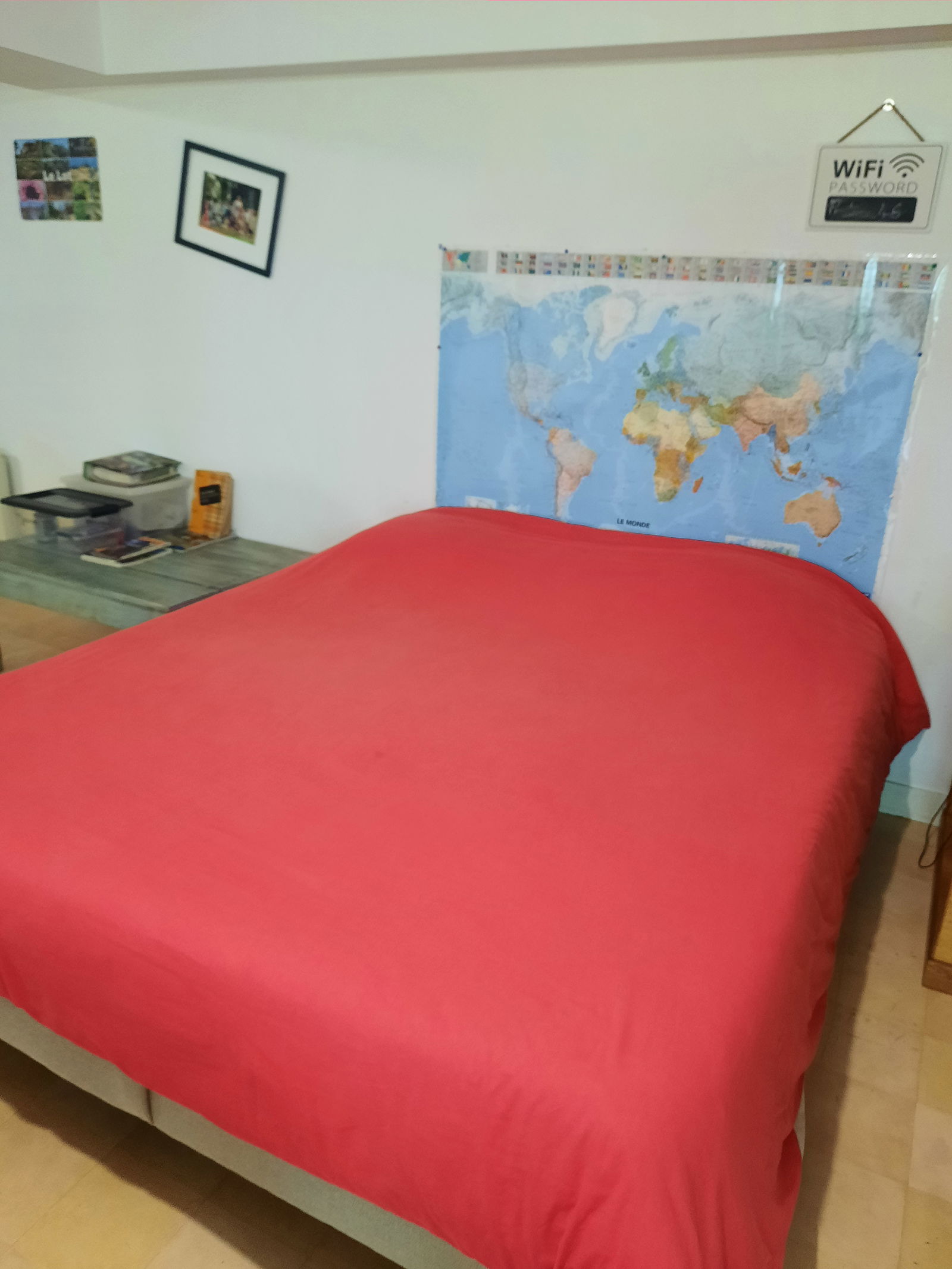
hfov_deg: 54.9
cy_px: 634
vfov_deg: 69.4
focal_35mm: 25
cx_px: 476
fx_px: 917
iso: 320
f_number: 2
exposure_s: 1/25
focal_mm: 4.6
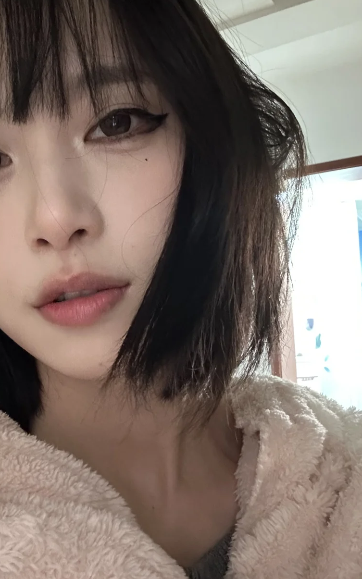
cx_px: 109
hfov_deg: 33.2
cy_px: 268
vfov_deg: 51.5
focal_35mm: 38
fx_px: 600
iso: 1000
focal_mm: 2.69
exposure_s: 1/15
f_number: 1.9
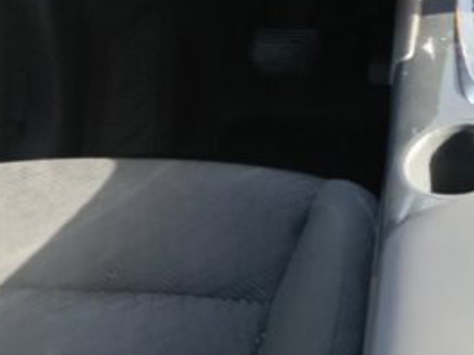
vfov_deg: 17.7
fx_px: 1040
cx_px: 551
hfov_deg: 23.7
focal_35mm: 76
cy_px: -144
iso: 140
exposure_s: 1/33.3
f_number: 1.8
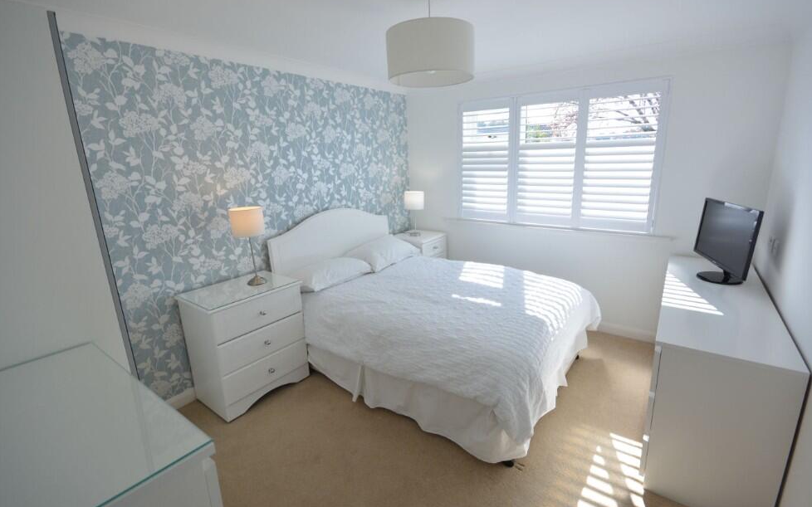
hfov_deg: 97.8
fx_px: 354
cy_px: 247
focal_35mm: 16
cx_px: 423
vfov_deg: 71.2
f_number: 8
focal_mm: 10
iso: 400
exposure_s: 1/125
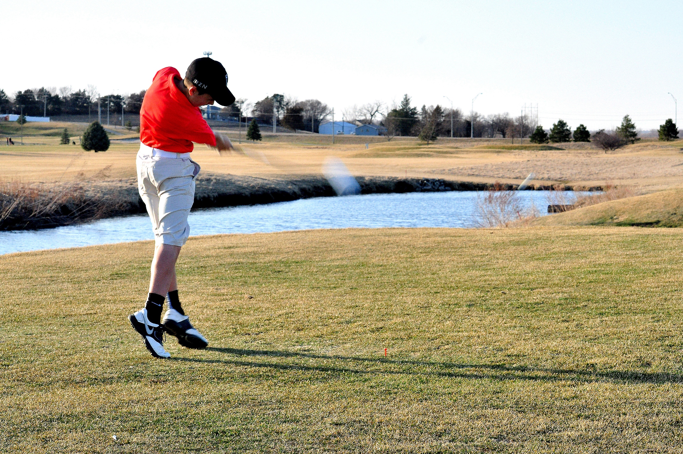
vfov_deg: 16.5
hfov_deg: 24.6
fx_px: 1563
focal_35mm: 82
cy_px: 227
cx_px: 342
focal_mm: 55
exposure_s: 1/125
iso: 400
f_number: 14
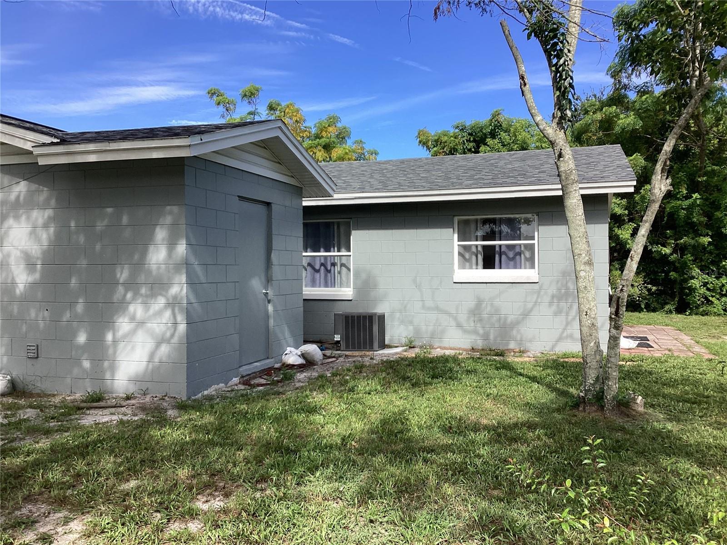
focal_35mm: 31
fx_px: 651
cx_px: 364
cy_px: 272
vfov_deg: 45.4
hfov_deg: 58.4
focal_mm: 3.3
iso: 25
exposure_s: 1/734
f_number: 2.4
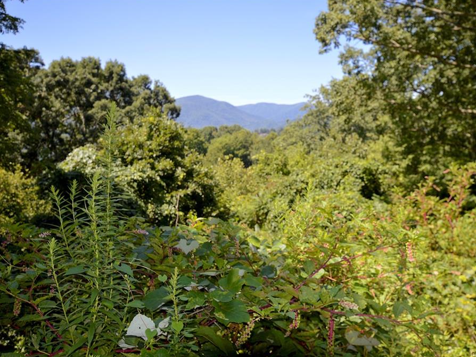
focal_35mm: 33
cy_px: 177
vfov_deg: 42.9
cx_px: 256
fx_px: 454
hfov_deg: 55.3
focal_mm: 20
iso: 100
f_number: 5
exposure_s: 1/200
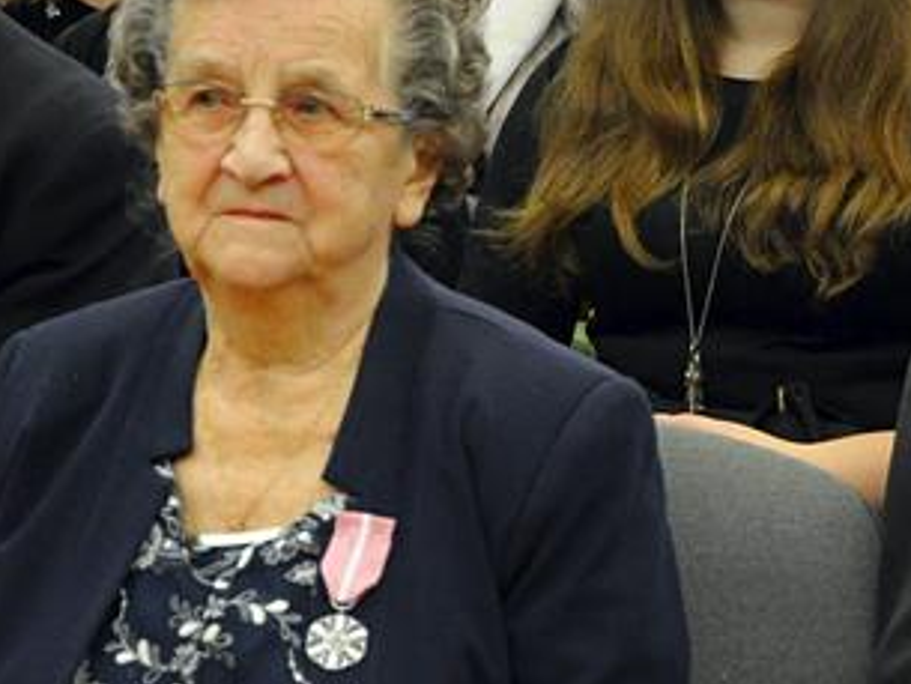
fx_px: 5502
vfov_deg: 7.1
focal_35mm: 209
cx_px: 678
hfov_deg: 9.4
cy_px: 500
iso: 2500
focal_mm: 52
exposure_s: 1/80
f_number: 5.6
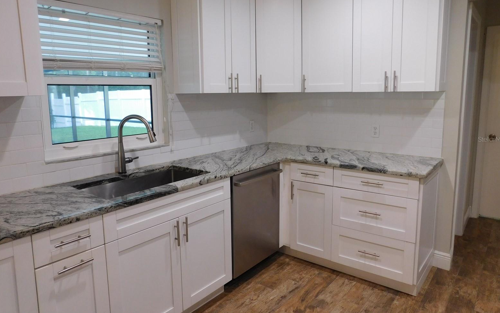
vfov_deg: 49.2
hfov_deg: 72.5
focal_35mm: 25
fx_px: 341
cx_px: 252
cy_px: 139
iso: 160
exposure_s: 1/30
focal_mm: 4
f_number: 3
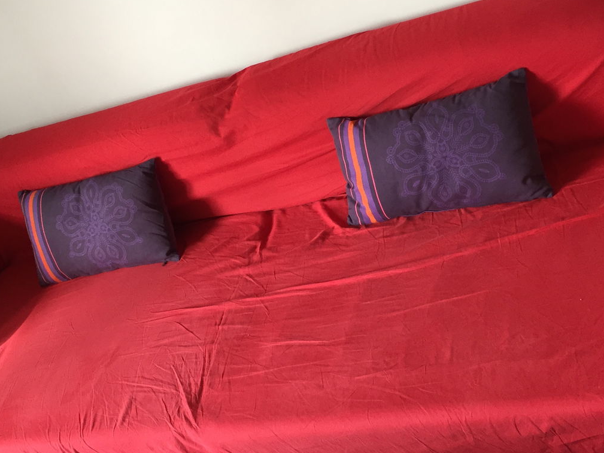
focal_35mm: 46
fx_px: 803
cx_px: 301
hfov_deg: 41.2
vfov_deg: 31.4
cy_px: 174
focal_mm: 4.15
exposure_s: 1/30
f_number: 2.2
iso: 40
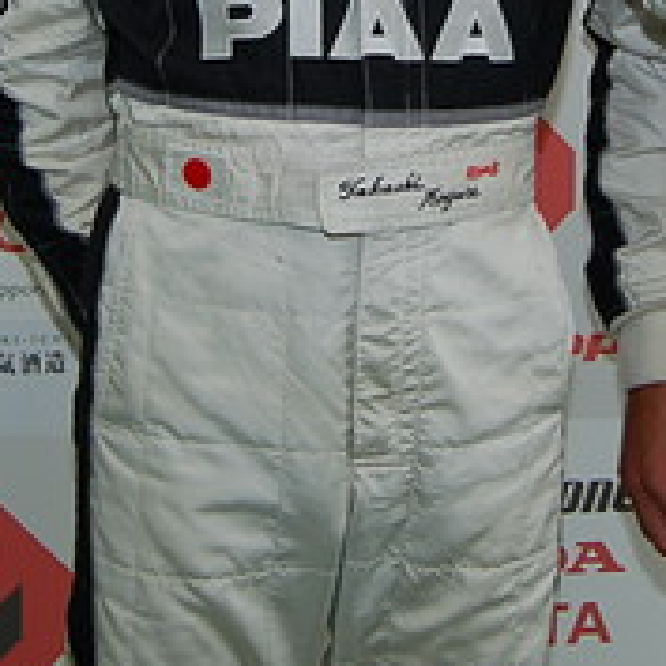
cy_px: -120
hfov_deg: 16.7
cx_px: 350
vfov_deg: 16.1
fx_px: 2264
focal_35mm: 104
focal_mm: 20
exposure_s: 1/60
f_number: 4
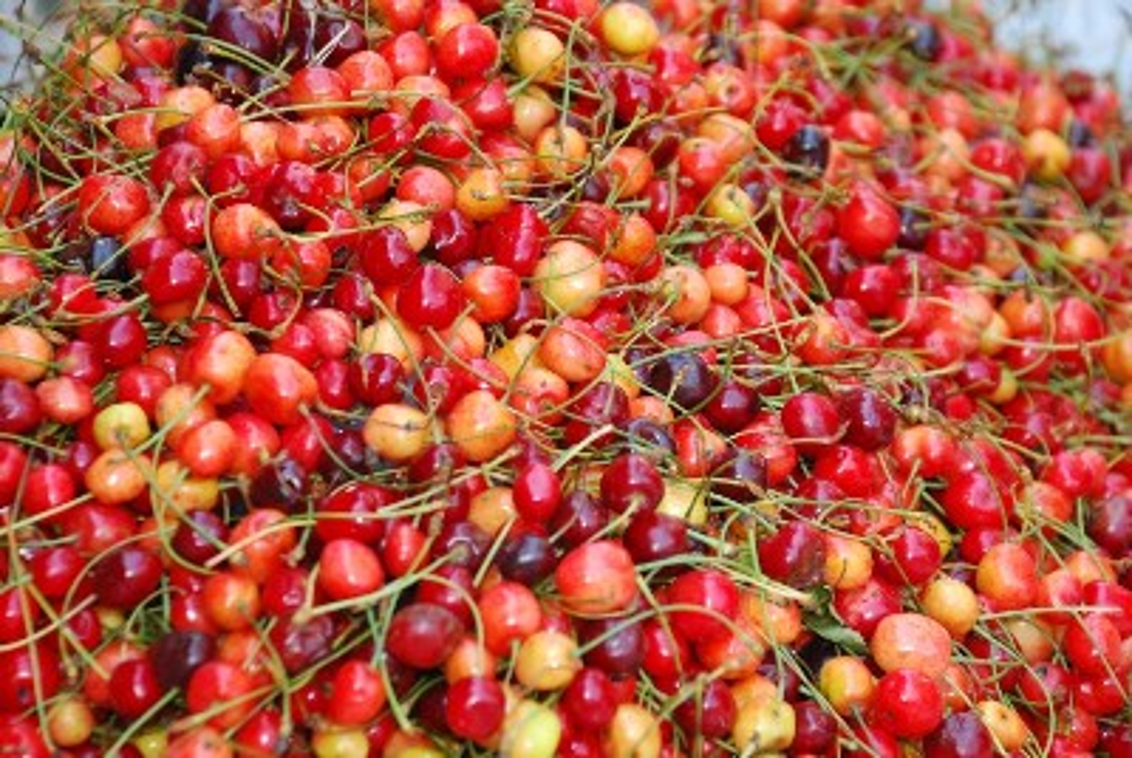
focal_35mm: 135
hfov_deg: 15.2
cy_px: 379
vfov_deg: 10.2
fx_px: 4251
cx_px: 566
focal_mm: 90
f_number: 5.6
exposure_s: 1/100
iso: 400
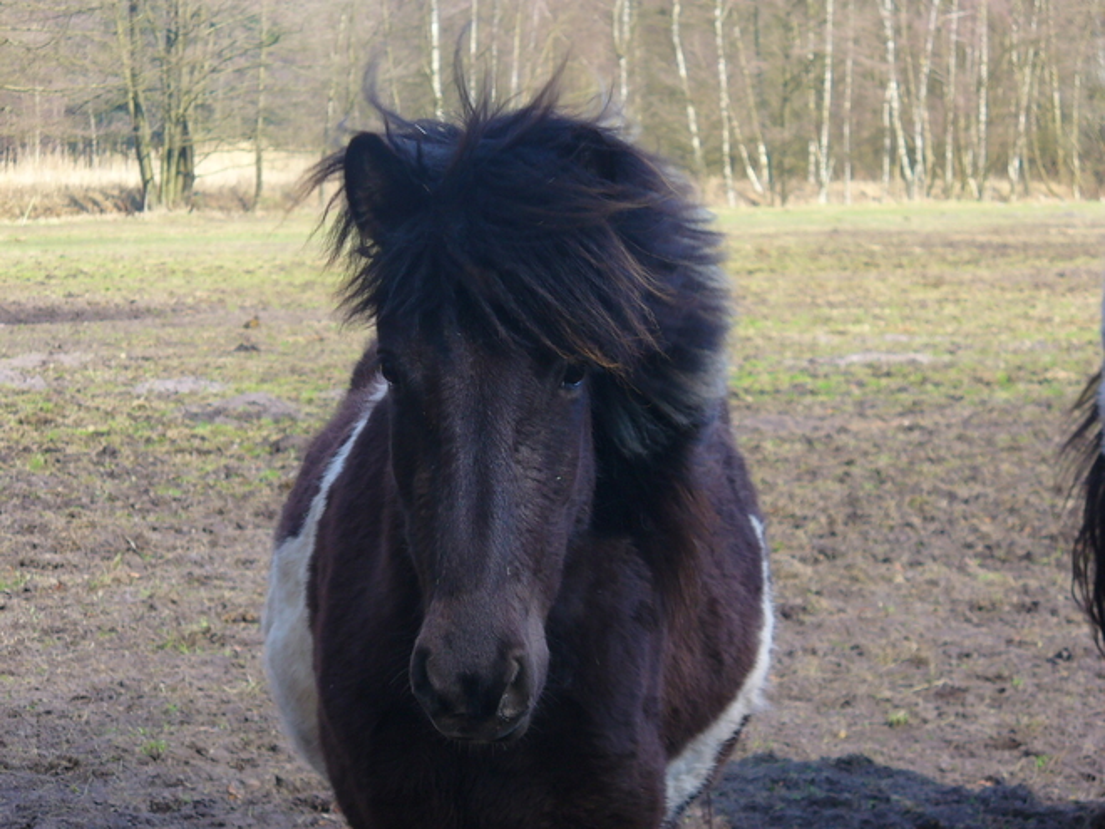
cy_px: 414
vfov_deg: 11.7
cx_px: 552
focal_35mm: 127
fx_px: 4054
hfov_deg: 15.5
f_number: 3.7
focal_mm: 21
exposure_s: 1/160
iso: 64
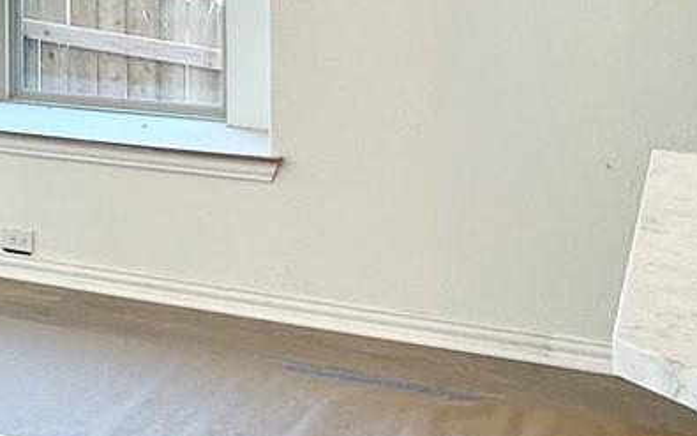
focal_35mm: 77
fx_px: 1463
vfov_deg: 16.1
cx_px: -226
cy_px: -131
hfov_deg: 23.5
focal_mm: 2.22
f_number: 2.2
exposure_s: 1/138
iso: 40
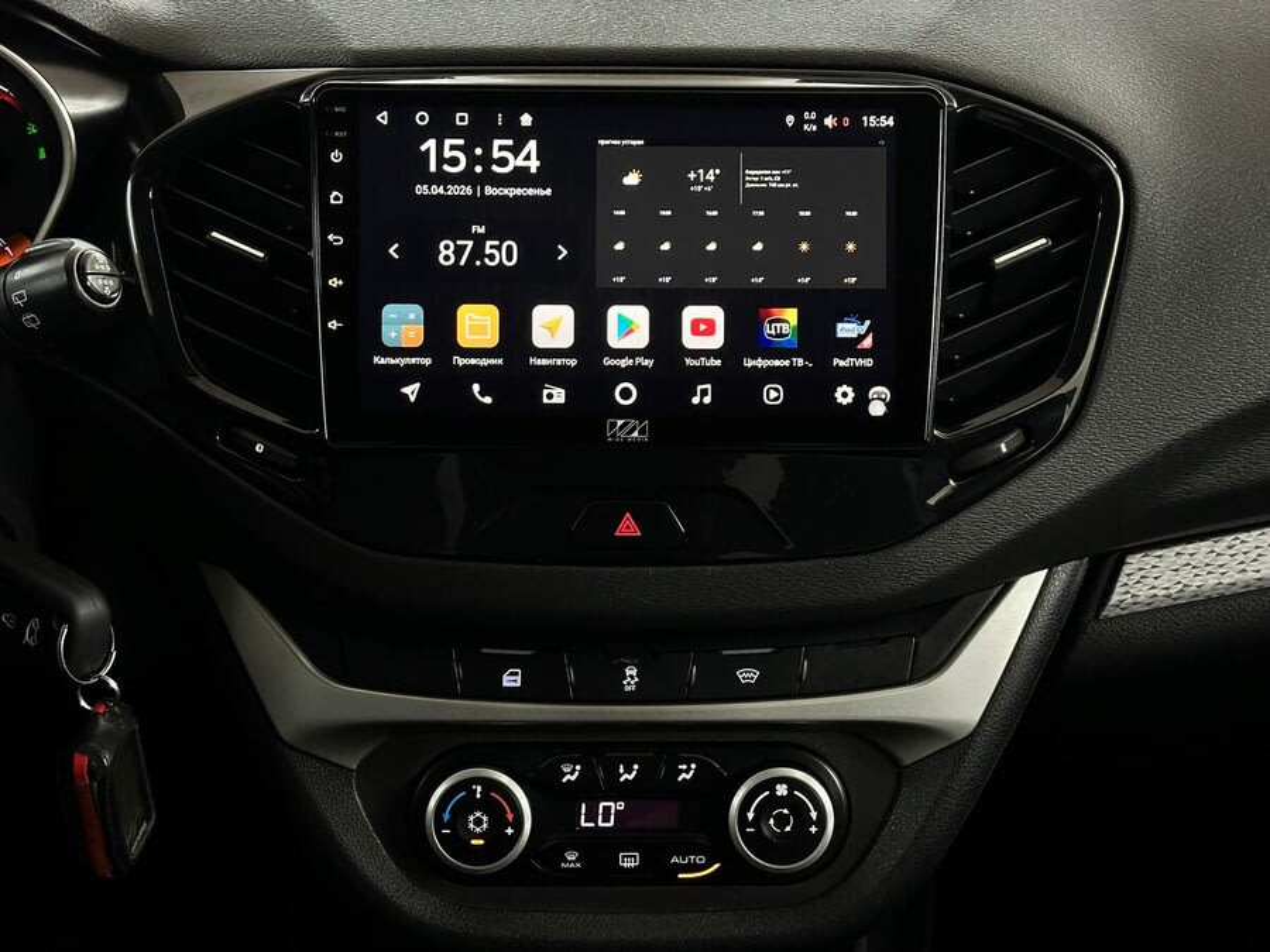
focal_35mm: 48
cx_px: 635
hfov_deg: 39.7
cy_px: 476
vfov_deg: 30.3
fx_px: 1761
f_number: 1.78
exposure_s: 1/50
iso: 200
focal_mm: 6.86
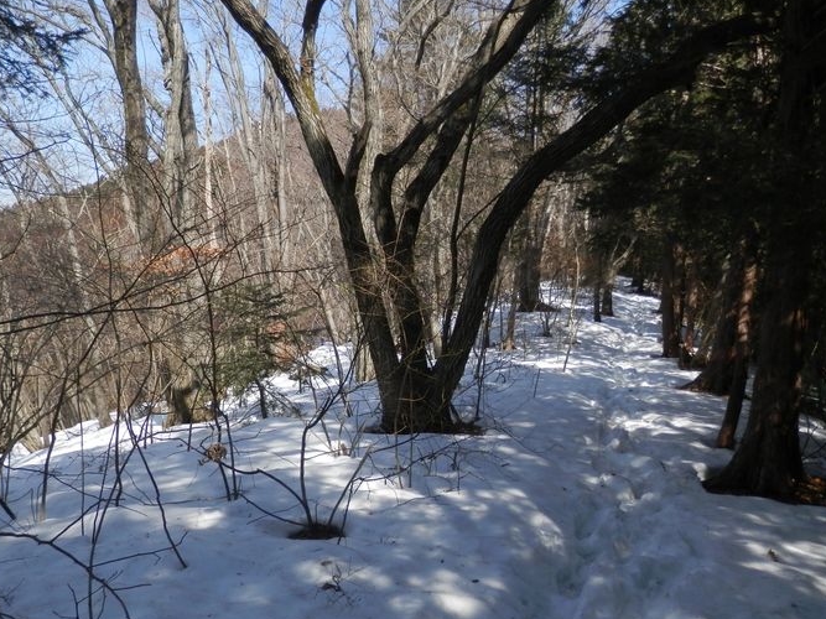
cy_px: 363
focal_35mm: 30
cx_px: 445
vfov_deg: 46.6
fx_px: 716
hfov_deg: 59.9
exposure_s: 1/640
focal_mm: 4.5
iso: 80
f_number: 3
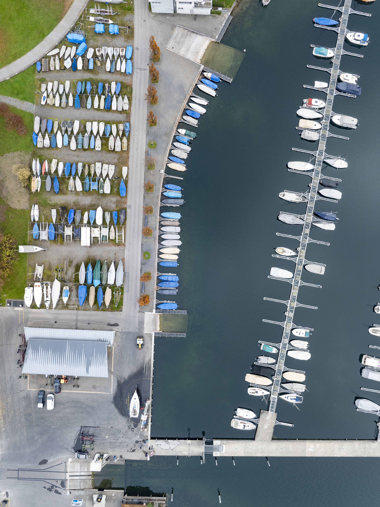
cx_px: 190
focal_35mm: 24
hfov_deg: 56.8
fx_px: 352
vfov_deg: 71.6
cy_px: 254
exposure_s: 1/30
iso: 100
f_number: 5.6
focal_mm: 12.29
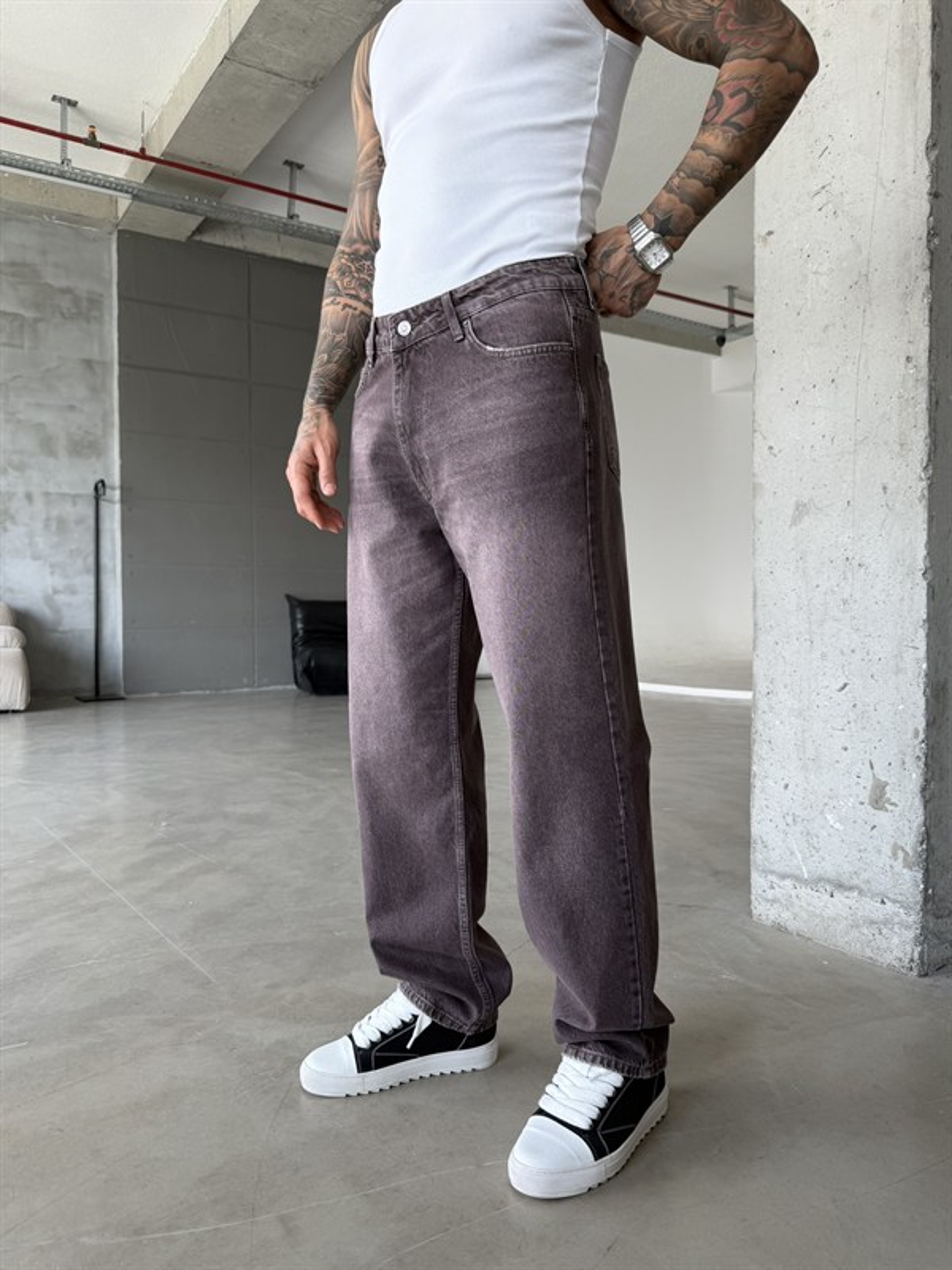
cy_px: 635
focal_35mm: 24
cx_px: 476
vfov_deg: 71.6
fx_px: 880
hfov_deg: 56.8
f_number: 1.78
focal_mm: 6.76
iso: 64
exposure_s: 1/145
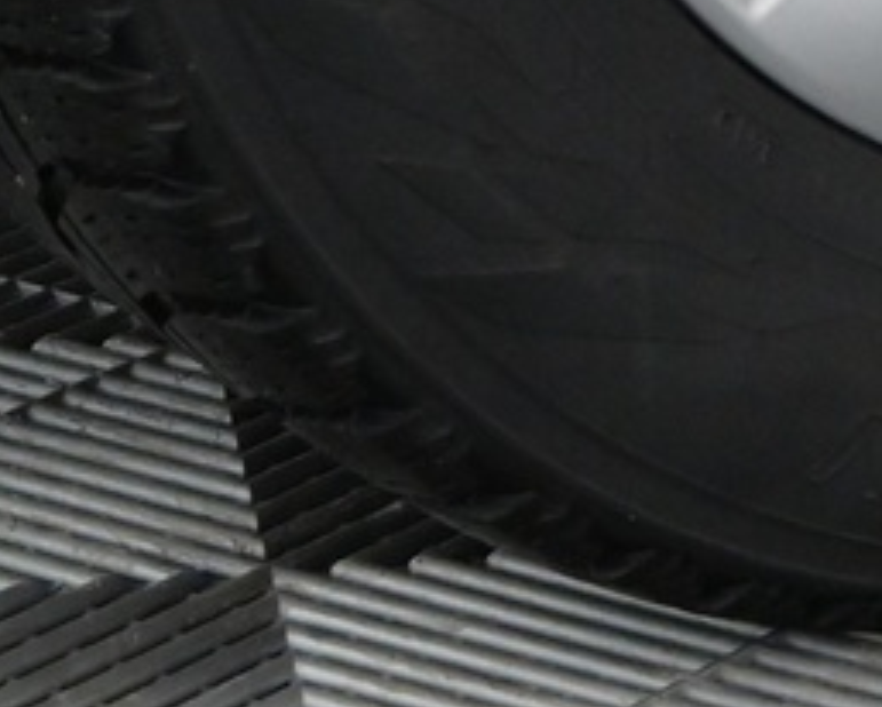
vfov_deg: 7.0
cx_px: 1088
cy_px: -783
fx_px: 5564
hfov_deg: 8.9
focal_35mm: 213
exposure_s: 1/100
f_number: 5
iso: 2500
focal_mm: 24
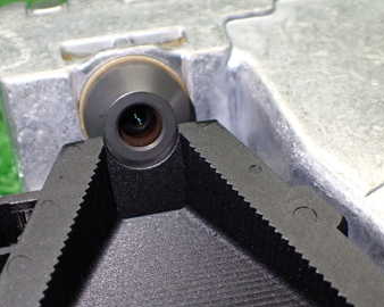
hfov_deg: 35.9
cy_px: 183
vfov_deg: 29.0
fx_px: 591
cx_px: 158
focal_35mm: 52
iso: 320
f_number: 2.3
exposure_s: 1/125
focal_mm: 5.4
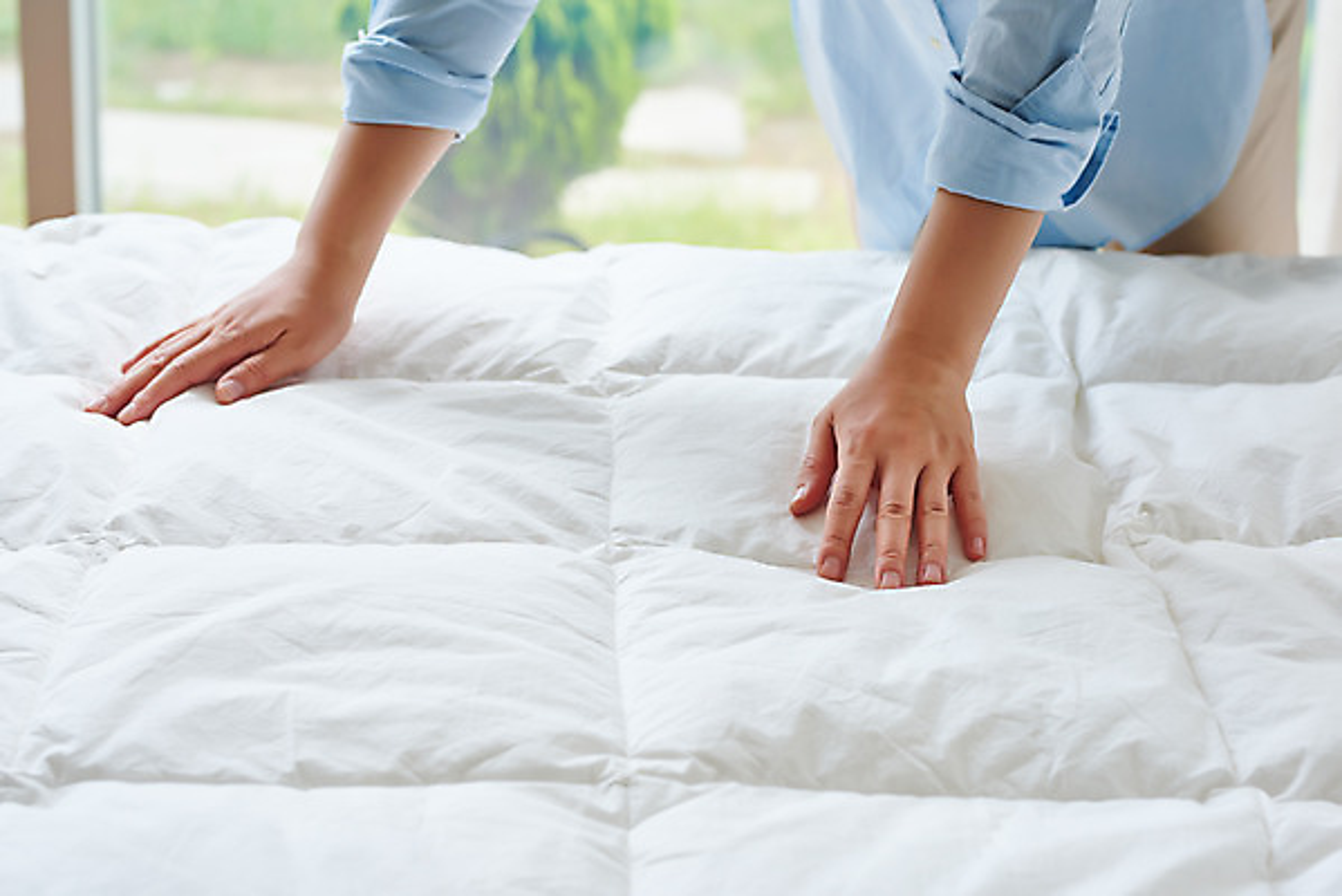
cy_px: 448
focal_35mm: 85
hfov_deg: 23.9
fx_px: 3170
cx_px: 671
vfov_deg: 16.1
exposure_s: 1/125
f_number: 5
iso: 400
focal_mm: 85
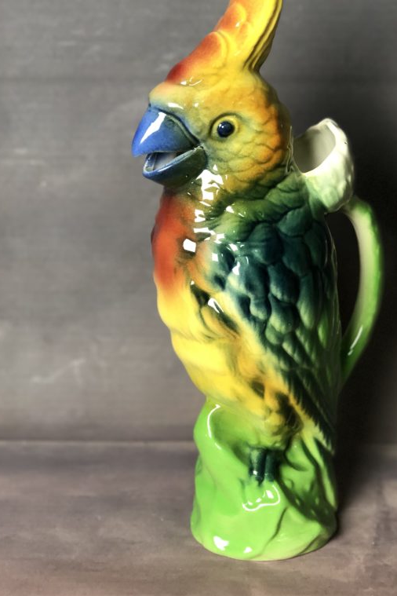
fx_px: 1207
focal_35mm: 73
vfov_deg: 27.7
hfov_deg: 18.6
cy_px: 276
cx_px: 242
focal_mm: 6
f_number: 2.4
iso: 125
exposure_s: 1/33
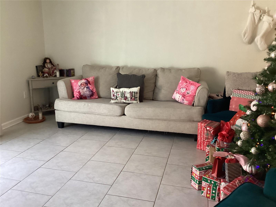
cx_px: 138
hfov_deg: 58.4
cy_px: 104
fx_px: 247
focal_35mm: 31
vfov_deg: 45.4
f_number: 2.4
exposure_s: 1/60
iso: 320
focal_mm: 3.3
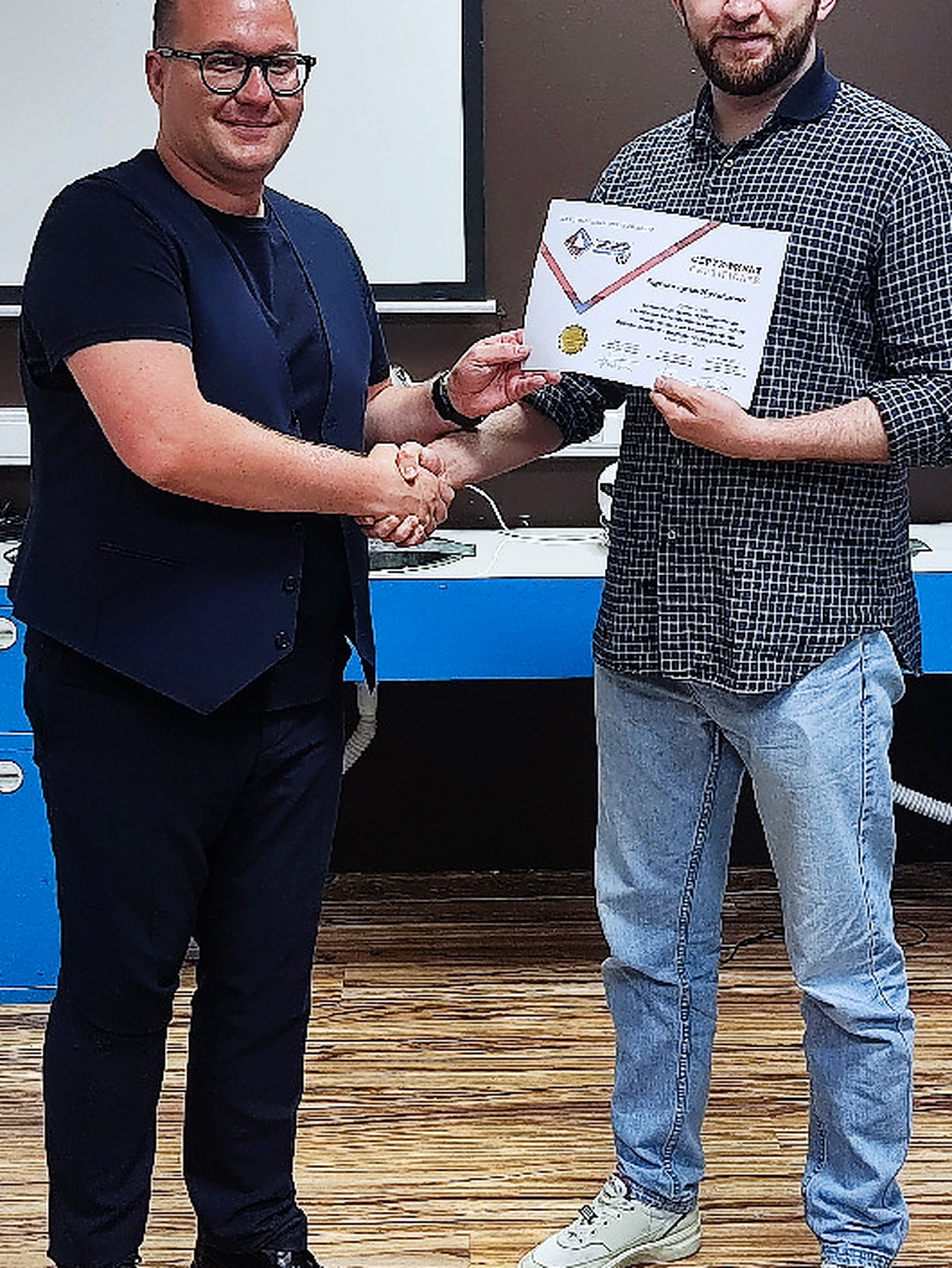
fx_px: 2126
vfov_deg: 33.0
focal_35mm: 58
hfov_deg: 25.2
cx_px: 533
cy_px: 444
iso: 214
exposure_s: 1/50
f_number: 1.79
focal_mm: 4.71
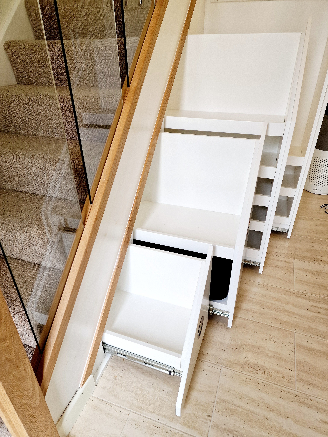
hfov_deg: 58.9
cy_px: 218
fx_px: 291
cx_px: 164
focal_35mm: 23
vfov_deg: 73.9
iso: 100
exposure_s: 1/100
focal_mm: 6.4
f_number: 1.8
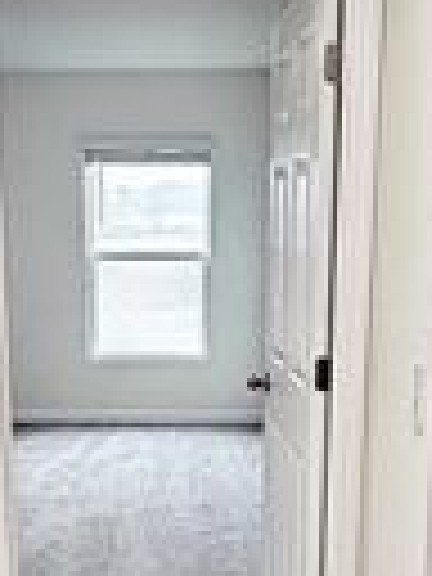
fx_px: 965
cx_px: 173
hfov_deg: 25.2
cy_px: 446
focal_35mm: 58
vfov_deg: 32.5
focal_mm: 2.22
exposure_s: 1/120
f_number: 2.2
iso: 250
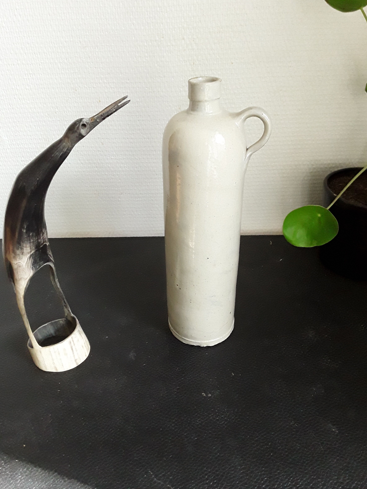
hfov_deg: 49.8
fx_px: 396
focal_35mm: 28
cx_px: 182
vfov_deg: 63.4
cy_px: 239
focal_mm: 2.91
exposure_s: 1/246
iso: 400
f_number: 1.9
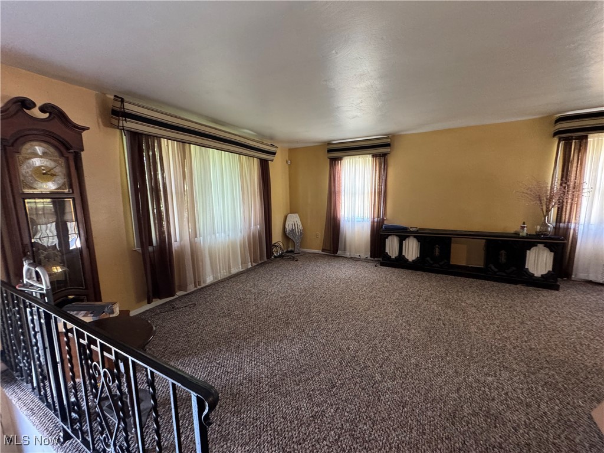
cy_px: 226
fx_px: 244
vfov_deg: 85.7
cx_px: 302
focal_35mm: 14
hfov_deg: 102.1
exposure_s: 1/60
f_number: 2.2
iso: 500
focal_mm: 2.22
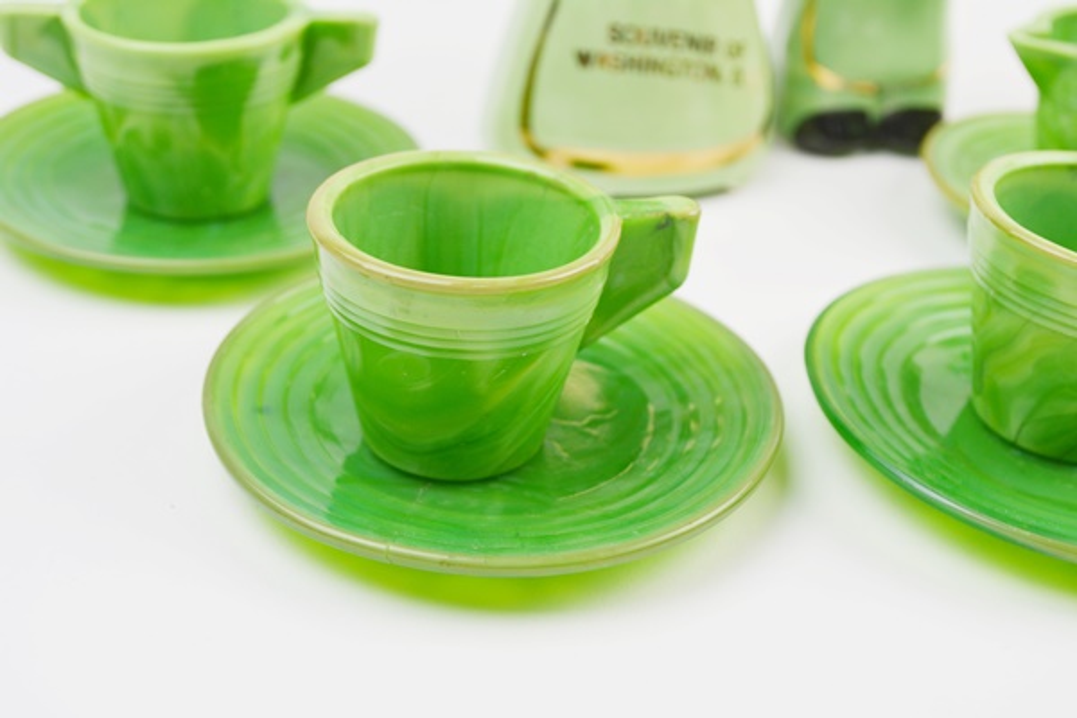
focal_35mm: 54
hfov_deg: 36.9
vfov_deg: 25.1
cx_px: 538
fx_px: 1615
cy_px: 359
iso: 200
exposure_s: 1/160
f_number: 6.3
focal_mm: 36
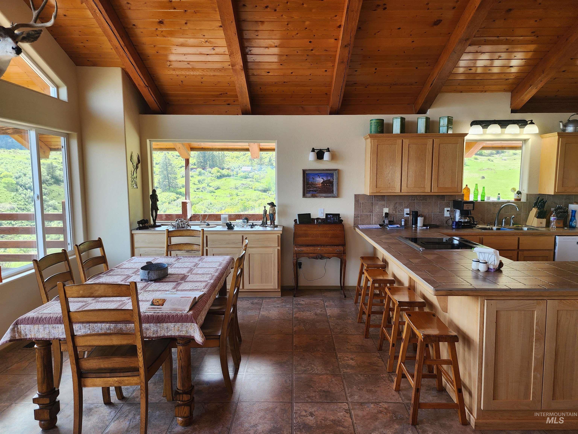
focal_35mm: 23
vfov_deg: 58.9
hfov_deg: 73.9
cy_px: 217
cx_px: 289
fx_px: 384
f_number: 1.8
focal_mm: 6.4
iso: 64
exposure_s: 1/180
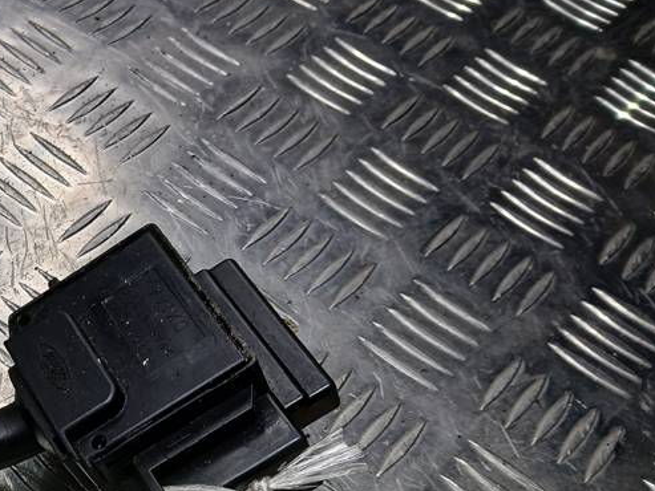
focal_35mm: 54
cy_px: 389
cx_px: -20
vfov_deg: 26.6
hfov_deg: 32.3
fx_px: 1022
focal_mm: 3.98
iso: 25
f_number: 1.8
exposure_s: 1/100
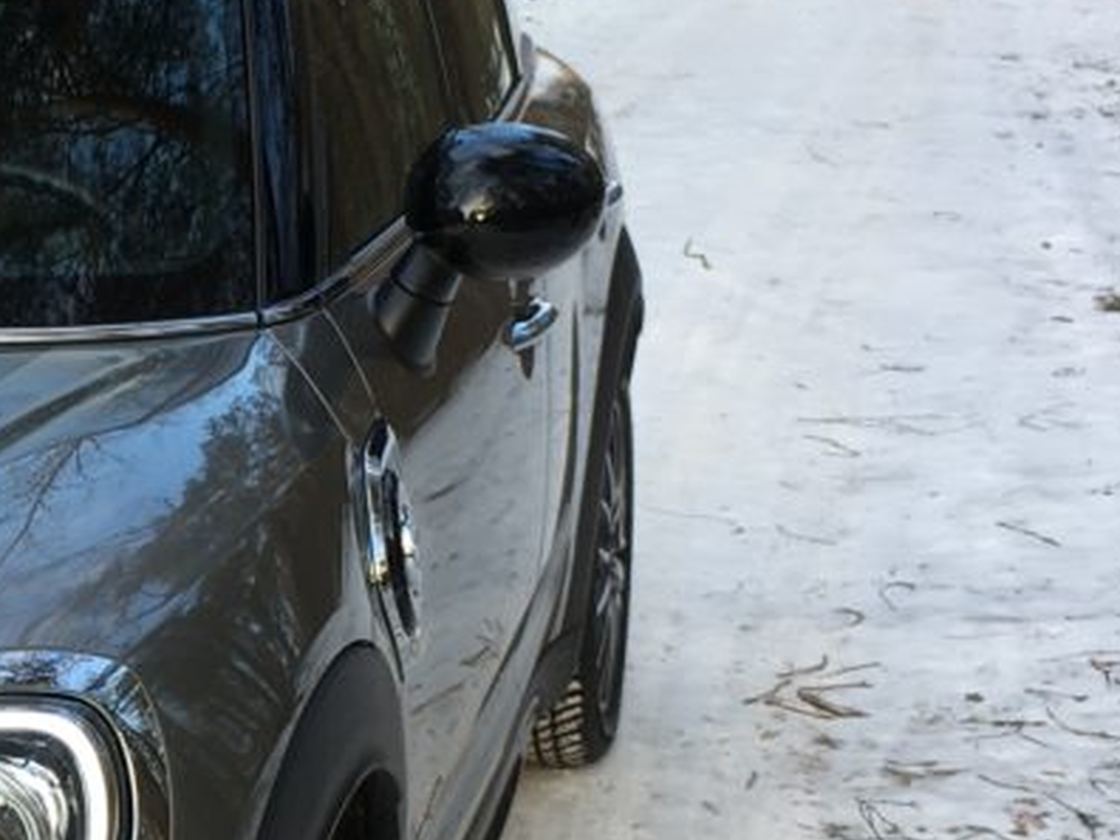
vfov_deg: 14.8
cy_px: 503
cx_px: -191
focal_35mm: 100
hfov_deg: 18.7
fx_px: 3235
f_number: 2.2
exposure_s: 1/169
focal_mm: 4.15
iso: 25
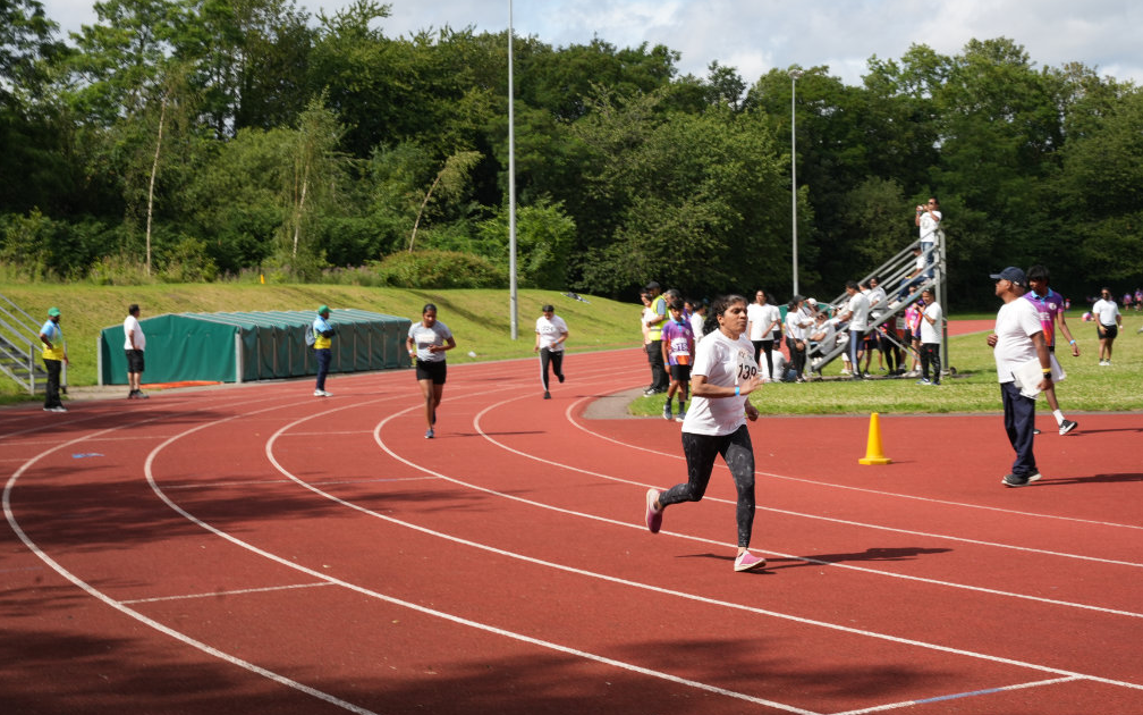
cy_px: 343
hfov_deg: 32.0
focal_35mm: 64
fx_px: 1991
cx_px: 568
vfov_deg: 20.3
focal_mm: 61.9
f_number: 14
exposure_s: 1/200
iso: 250
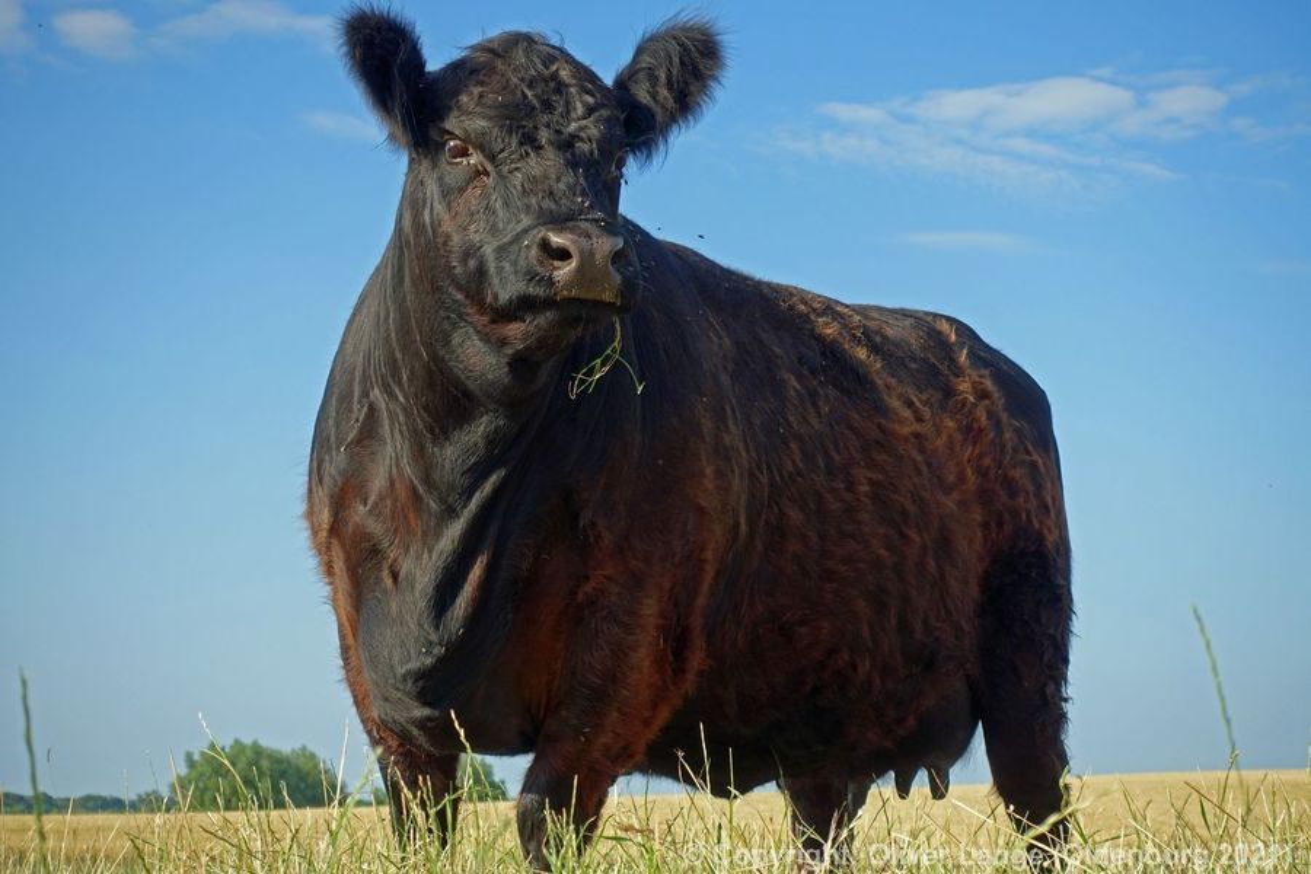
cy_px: 437
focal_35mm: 70
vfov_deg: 19.5
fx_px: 2549
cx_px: 656
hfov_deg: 28.8
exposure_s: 1/640
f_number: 4
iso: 125
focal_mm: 25.7
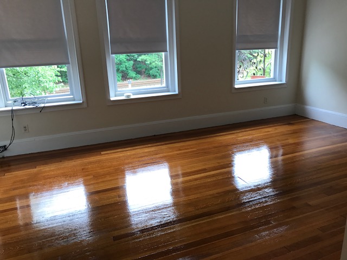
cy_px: 130
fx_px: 281
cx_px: 174
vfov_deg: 49.7
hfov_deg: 63.4
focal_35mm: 28
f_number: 1.8
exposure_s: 1/60
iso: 32
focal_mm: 3.99
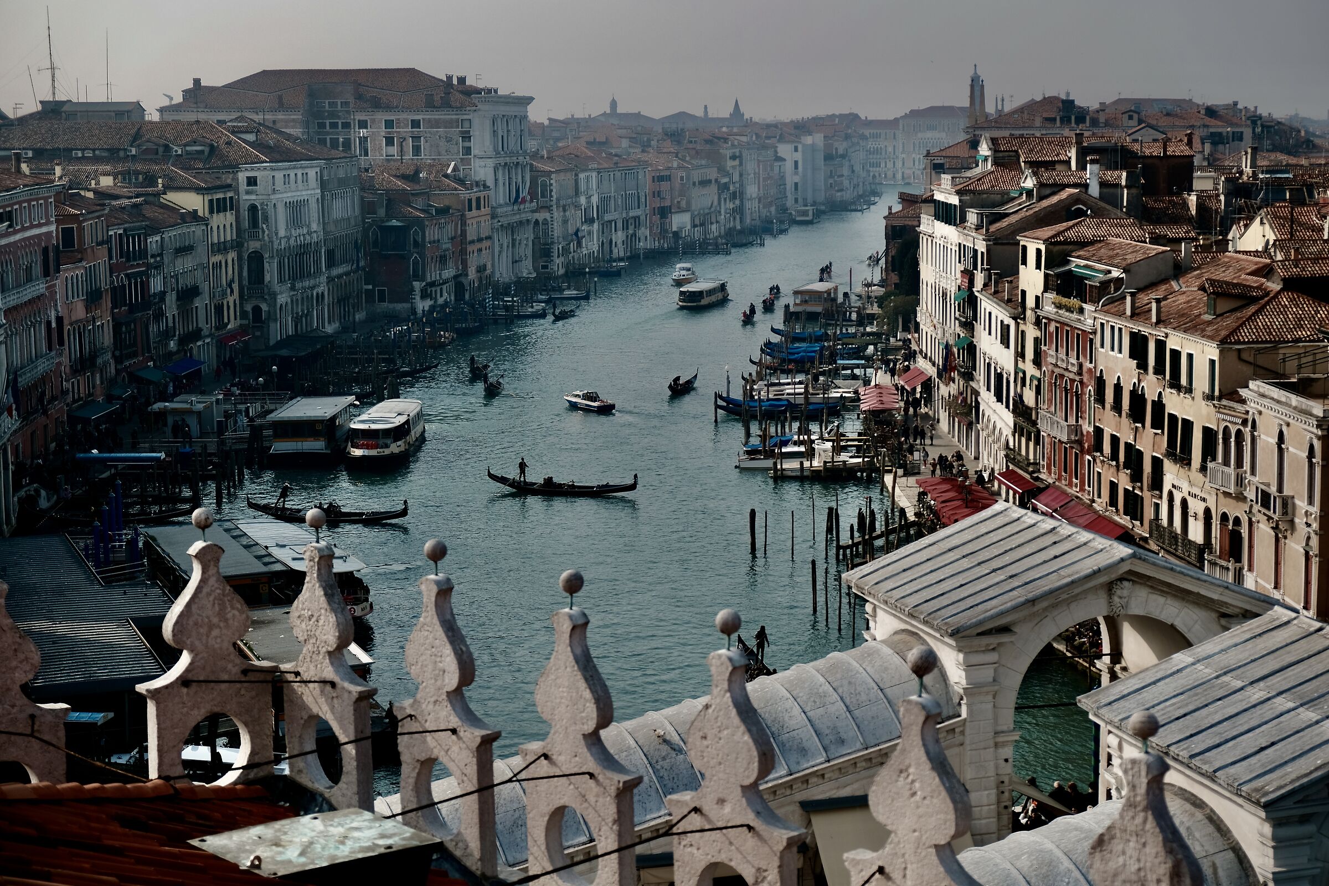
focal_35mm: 59
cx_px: 664
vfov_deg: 23.0
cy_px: 443
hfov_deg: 33.9
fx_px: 2178
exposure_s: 1/800
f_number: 3.6
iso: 100
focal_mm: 39
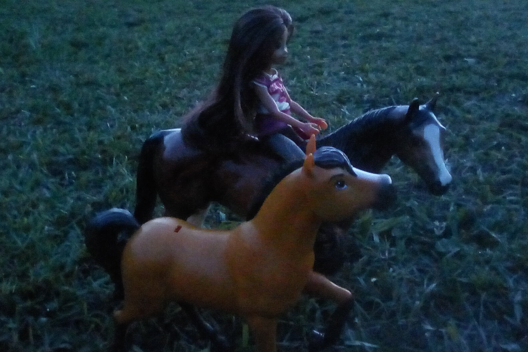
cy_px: 199
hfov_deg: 51.9
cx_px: 262
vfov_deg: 35.9
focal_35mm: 37
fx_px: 543
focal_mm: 2.9
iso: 835
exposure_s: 1/10
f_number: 2.8
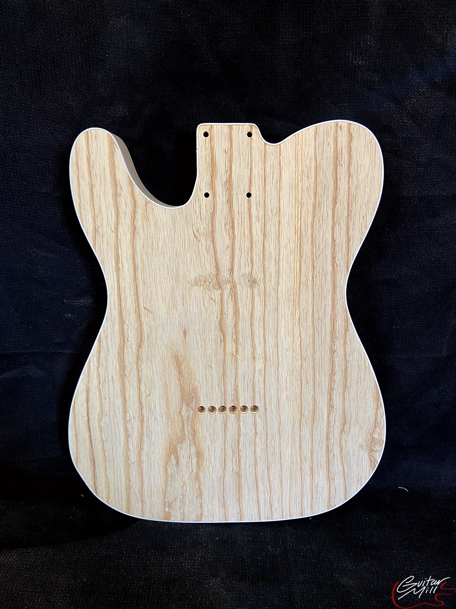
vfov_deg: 67.3
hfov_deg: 53.1
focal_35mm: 26
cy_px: 304
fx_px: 457
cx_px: 228
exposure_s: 1/60
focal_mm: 4.25
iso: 100
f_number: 1.8
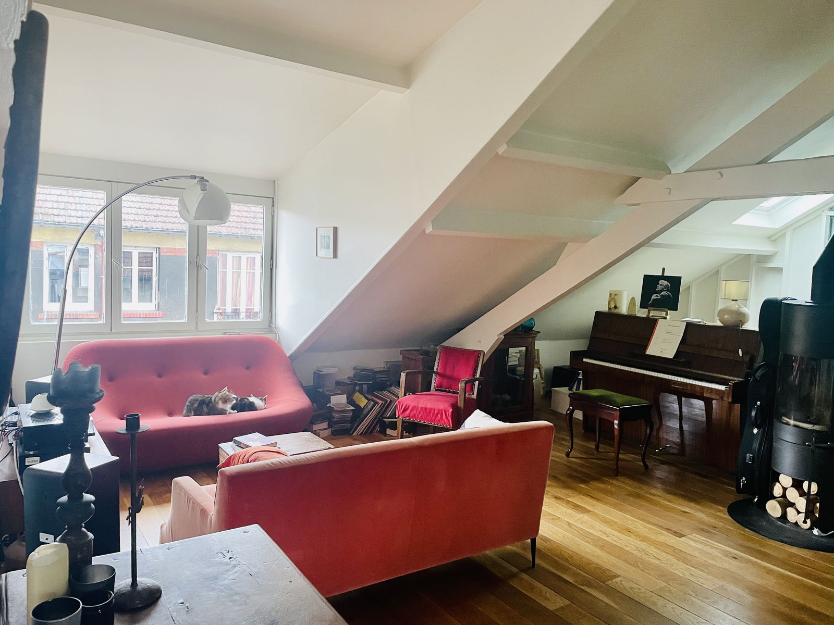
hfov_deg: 67.3
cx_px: 417
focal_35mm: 26
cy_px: 312
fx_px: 626
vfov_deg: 53.1
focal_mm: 4.2
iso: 160
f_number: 1.6
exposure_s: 1/60
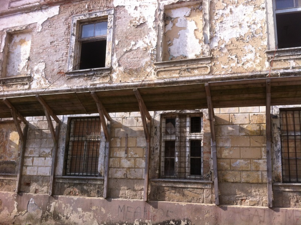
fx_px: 304
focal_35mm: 35
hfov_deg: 52.7
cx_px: 150
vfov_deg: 40.6
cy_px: 112
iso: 80
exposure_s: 1/559
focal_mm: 3.85
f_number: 2.8
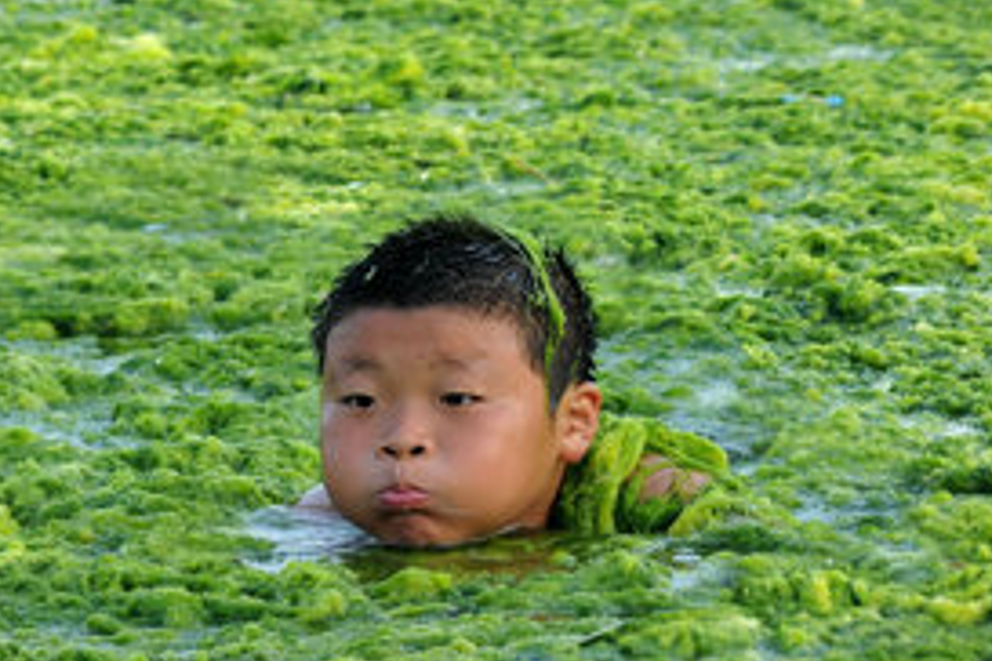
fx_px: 12123
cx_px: -22
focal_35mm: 440
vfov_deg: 3.1
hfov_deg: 4.7
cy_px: 69
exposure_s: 1/160
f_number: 8
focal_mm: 200
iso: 200
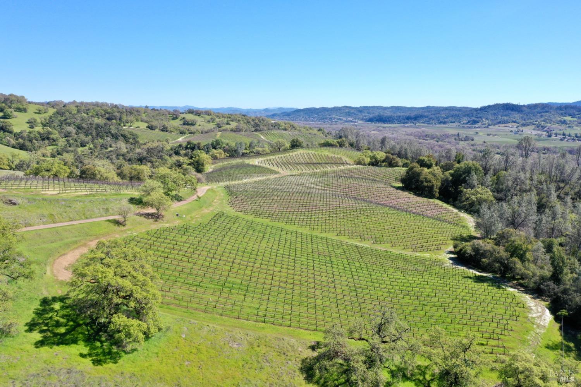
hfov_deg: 65.5
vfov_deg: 46.4
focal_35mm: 28
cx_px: 290
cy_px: 194
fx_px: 452
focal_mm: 10.26
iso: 100
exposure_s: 1/320
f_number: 5.6
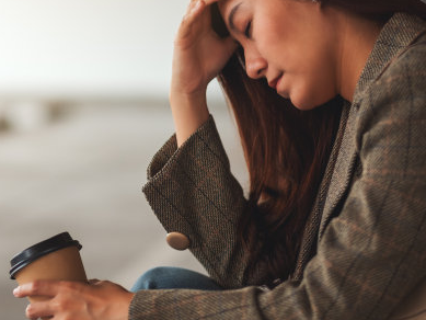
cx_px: 130
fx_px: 1563
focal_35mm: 127
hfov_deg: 15.5
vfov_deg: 11.7
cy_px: 141
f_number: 1.2
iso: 200
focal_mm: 56
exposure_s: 1/2000
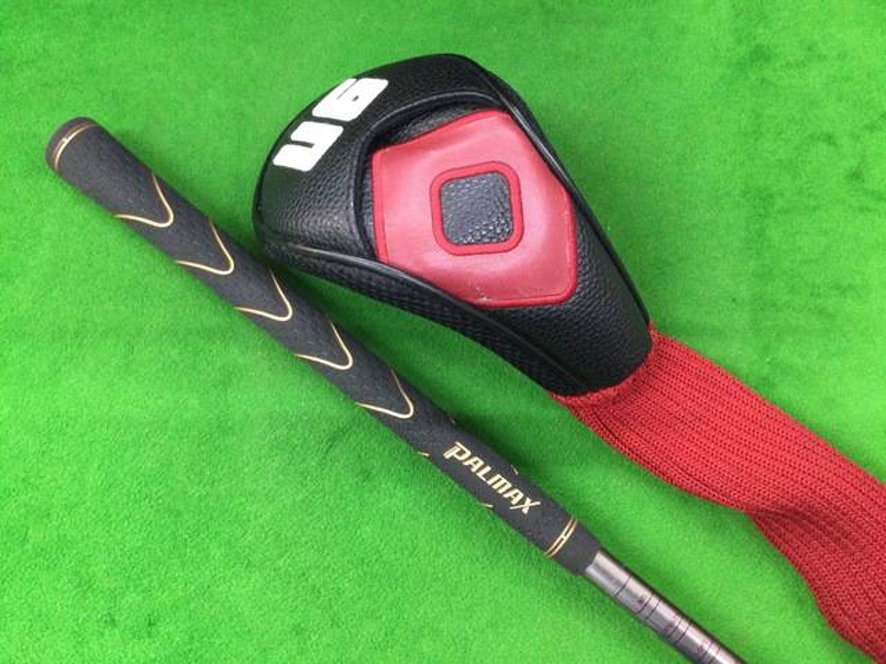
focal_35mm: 31
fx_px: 793
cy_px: 332
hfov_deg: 58.4
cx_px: 443
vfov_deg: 45.4
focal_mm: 3.3
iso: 250
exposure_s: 1/30
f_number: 2.4
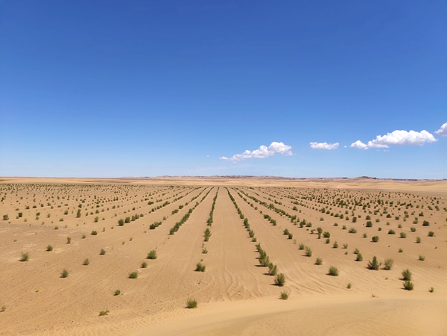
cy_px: 168
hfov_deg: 60.0
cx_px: 224
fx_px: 387
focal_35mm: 30
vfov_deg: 46.8
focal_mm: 4.35
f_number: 1.8
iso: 50
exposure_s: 1/2565
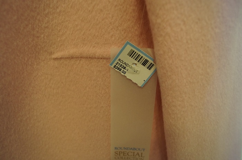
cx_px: 121
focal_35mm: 27
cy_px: 80
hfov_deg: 67.4
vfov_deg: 47.8
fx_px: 181
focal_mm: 18
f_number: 4
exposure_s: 1/60
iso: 800
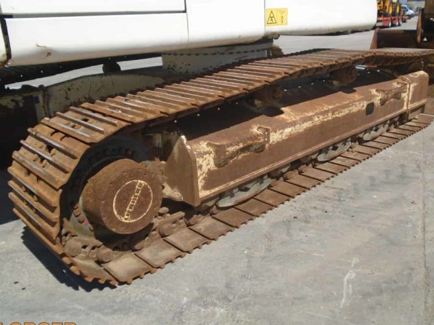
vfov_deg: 45.4
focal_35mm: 31
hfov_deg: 58.1
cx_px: 250
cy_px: 147
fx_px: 389
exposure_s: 1/320
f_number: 8
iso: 100
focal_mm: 4.6
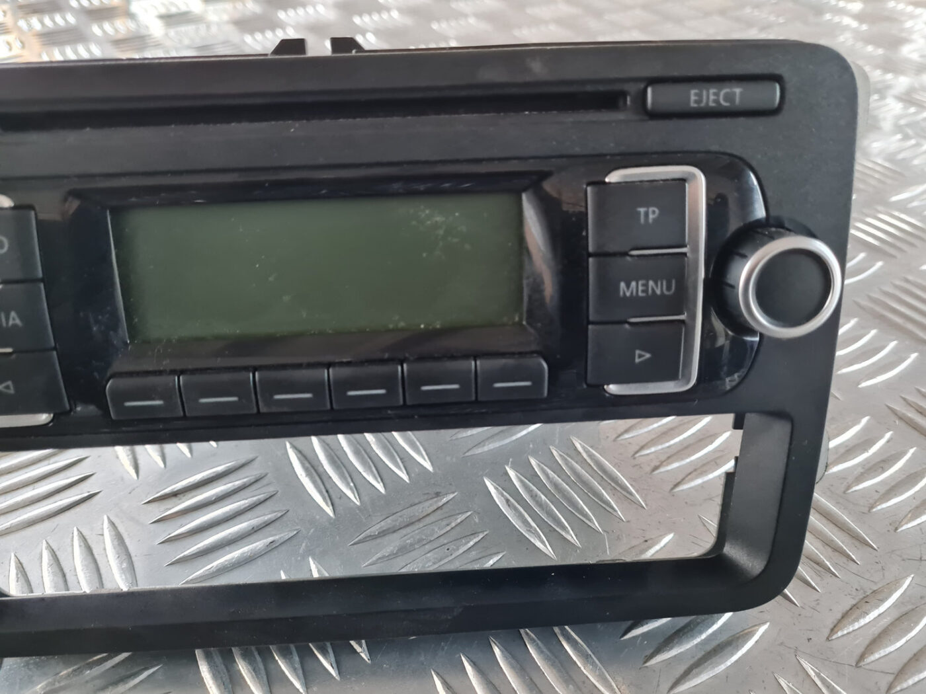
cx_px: 463
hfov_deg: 67.3
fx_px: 696
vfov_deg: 53.1
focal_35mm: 26
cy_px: 347
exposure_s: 1/33
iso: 640
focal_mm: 5.4
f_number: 1.8
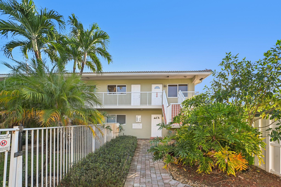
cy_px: 94
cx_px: 140
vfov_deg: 81.1
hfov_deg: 104.3
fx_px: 109
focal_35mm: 14
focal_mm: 14
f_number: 8
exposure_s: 1/60
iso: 100
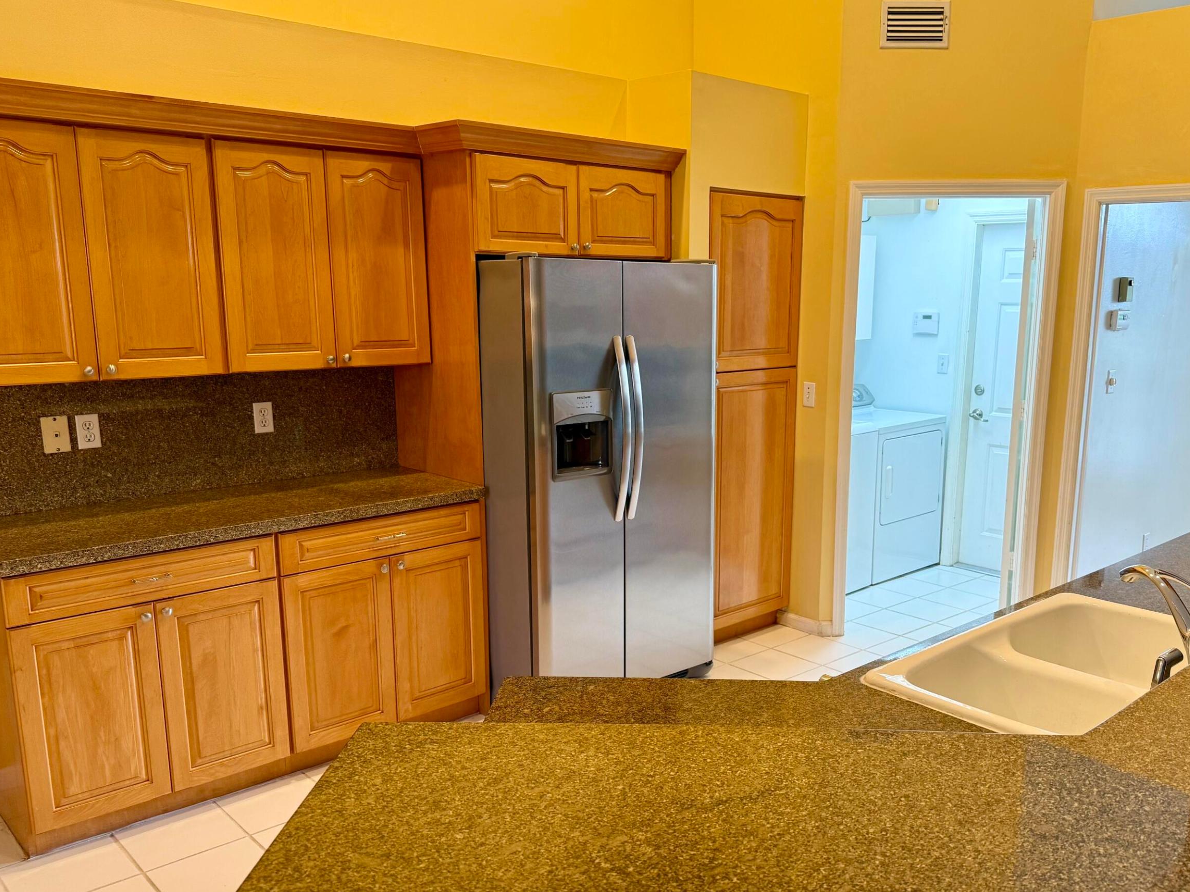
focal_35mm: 30
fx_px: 1031
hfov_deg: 59.7
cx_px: 680
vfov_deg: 46.7
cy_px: 499
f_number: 1.78
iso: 125
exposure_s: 1/60
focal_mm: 6.76
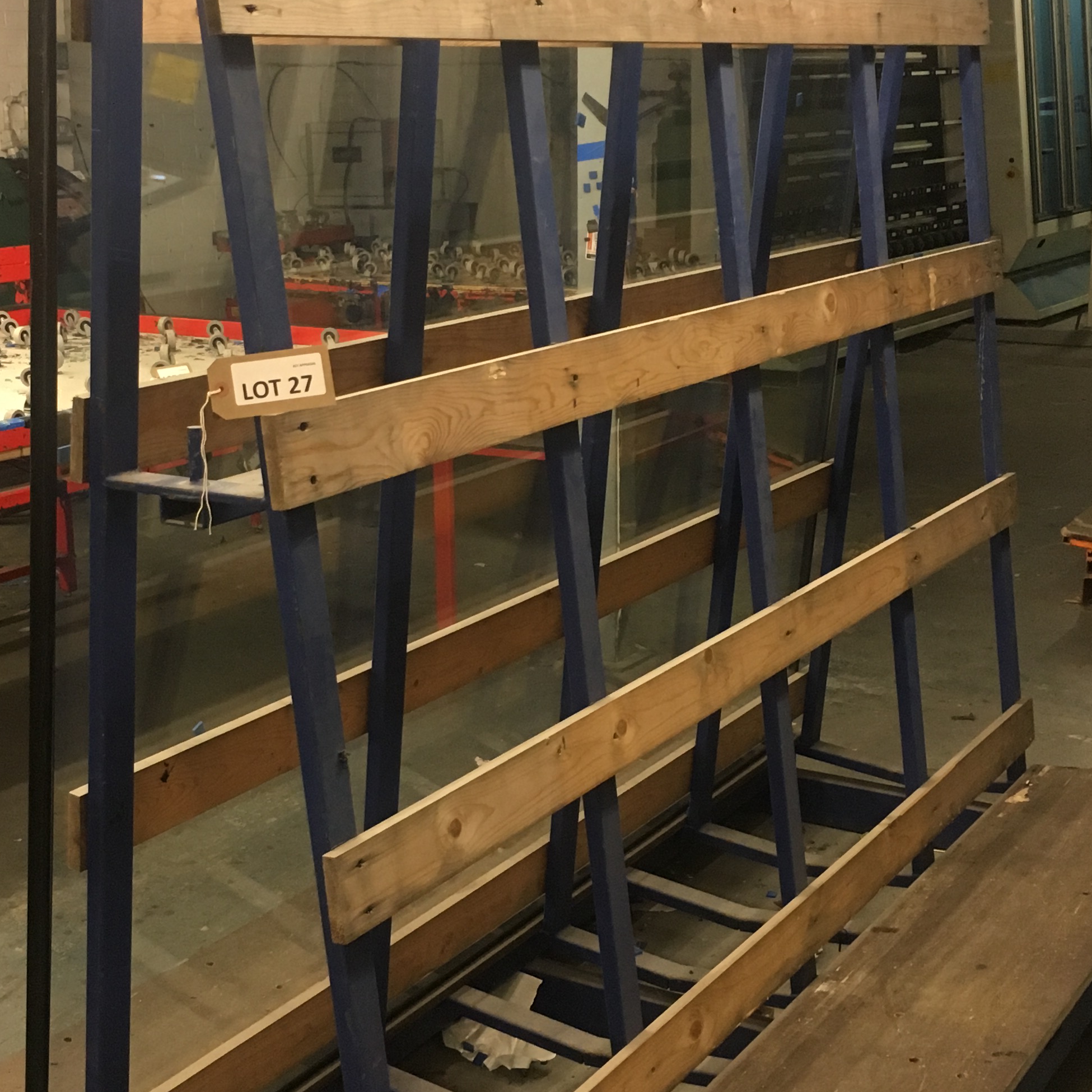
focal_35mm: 53
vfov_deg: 32.2
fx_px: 1892
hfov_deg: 32.1
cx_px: 462
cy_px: 524
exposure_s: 1/33
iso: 200
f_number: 2.2
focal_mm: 4.15
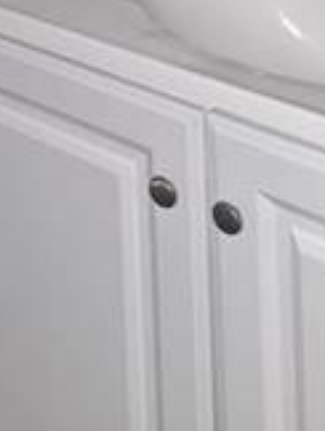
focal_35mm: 85
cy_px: -322
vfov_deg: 18.5
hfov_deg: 16.3
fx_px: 1061
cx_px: -123
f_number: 1.8
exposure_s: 1/30
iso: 200
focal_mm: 5.54
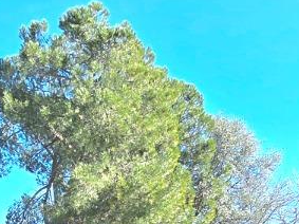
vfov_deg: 18.4
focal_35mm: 69
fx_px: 596
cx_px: 75
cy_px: 353
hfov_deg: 27.8
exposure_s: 1/1111
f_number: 2.2
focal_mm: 2.2
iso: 50
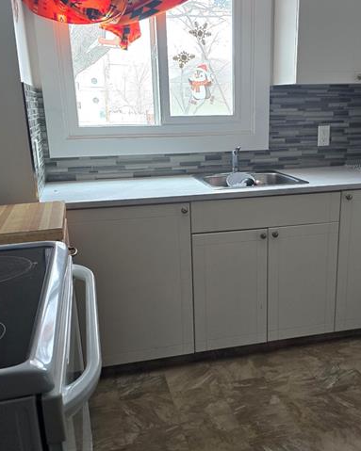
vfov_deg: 50.3
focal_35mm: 36
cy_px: 241
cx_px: 219
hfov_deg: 40.9
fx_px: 481
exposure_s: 1/120
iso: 250
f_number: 1.7
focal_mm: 6.3
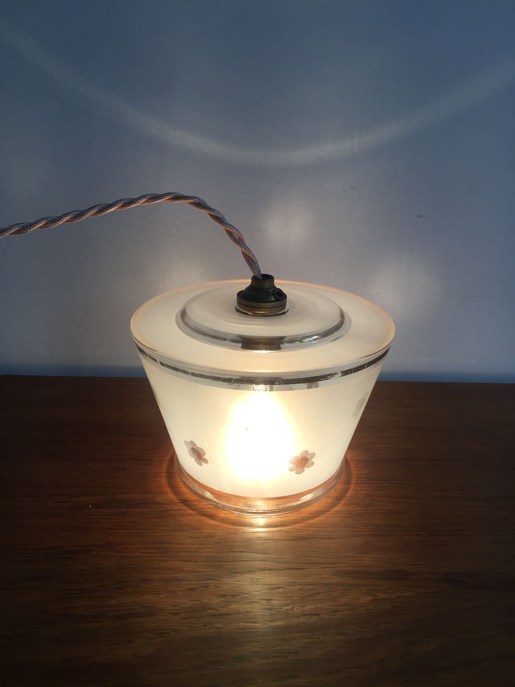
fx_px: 575
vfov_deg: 61.7
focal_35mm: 29
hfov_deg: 48.2
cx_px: 258
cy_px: 344
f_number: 2.2
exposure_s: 1/180
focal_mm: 4.15
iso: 32
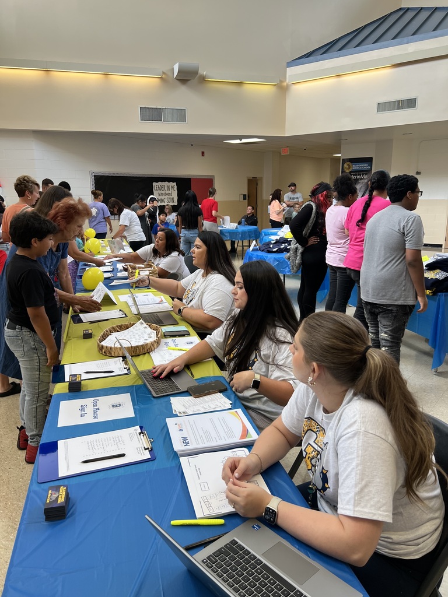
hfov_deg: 53.1
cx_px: 224
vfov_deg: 67.3
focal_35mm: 26
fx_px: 449
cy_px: 298
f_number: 1.5
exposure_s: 1/120
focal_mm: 5.7
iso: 100
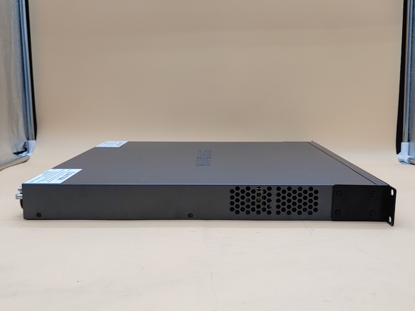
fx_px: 468
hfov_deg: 47.9
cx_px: 208
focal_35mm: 39
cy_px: 156
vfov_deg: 36.8
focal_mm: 4.36
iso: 50
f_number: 1.8
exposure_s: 1/87
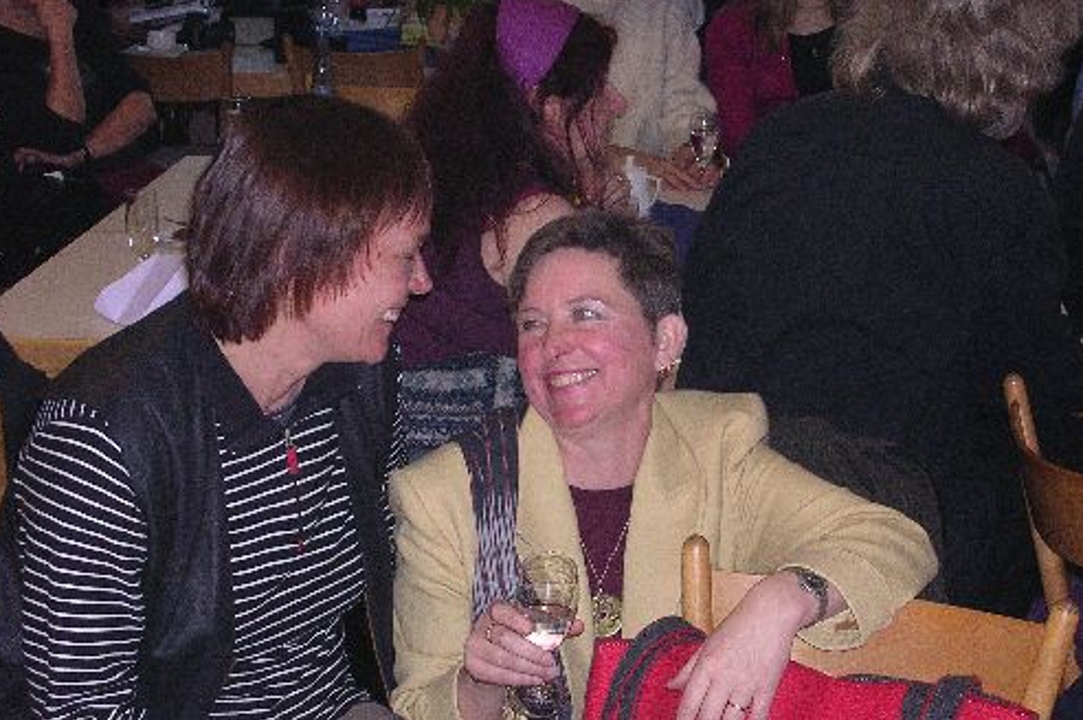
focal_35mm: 76
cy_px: 394
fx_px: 2285
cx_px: 538
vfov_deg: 17.9
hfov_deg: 26.7
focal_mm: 10.9
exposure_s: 1/60.1
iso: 400
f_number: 3.7
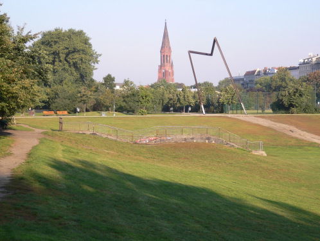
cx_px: 160
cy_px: 120
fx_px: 778
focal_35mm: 84
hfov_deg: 23.3
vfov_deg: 17.6
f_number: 4.6
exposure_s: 1/200
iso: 64
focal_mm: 14
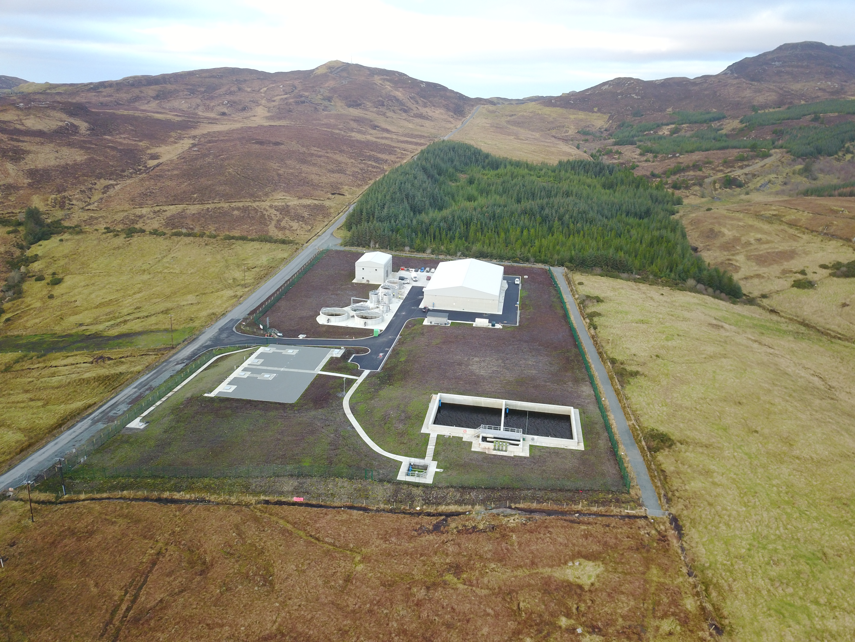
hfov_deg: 67.3
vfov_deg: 53.1
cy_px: 321
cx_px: 428
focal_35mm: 26
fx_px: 642
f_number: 2.2
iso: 136
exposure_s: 1/25
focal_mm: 4.73
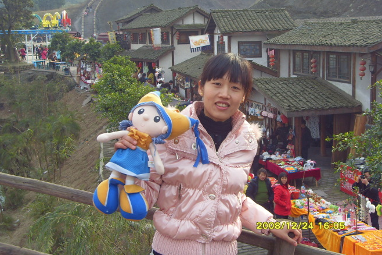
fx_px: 562
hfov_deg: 37.5
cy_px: 110
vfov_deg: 25.5
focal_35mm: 53
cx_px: 191
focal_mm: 8.8
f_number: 3.8
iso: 80
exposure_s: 1/250
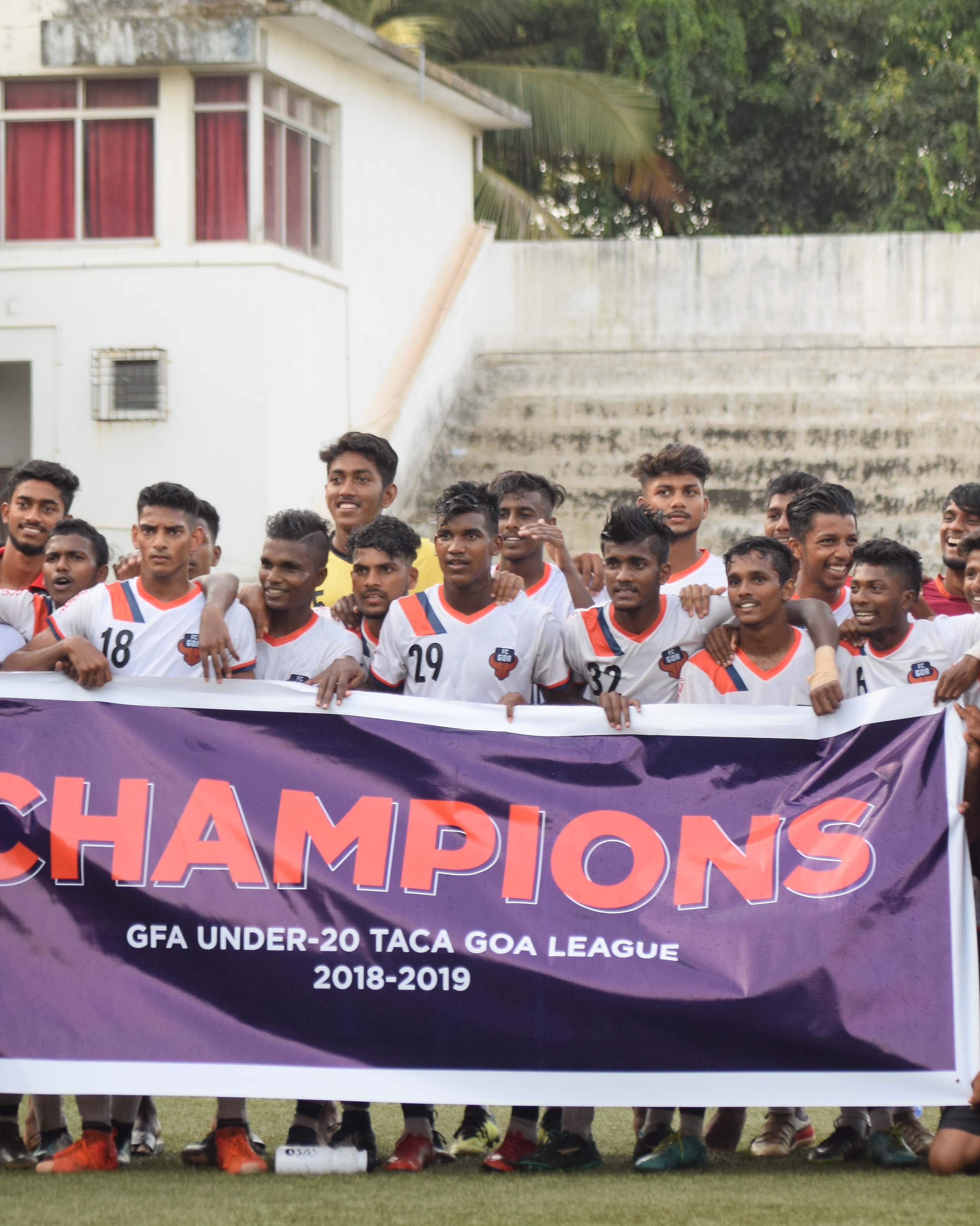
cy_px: 615
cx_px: 524
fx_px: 6163
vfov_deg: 11.4
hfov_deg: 9.1
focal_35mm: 170
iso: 400
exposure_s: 1/250
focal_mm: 80
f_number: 4.8
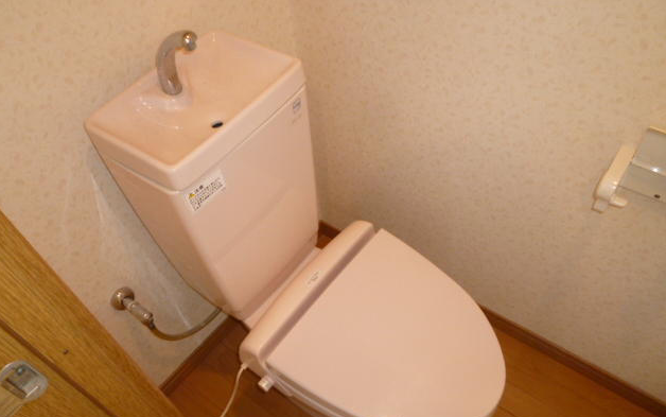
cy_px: 254
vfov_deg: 45.8
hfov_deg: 68.4
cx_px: 328
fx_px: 490
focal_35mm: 27
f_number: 2.8
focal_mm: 4.5
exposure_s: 1/30
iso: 160
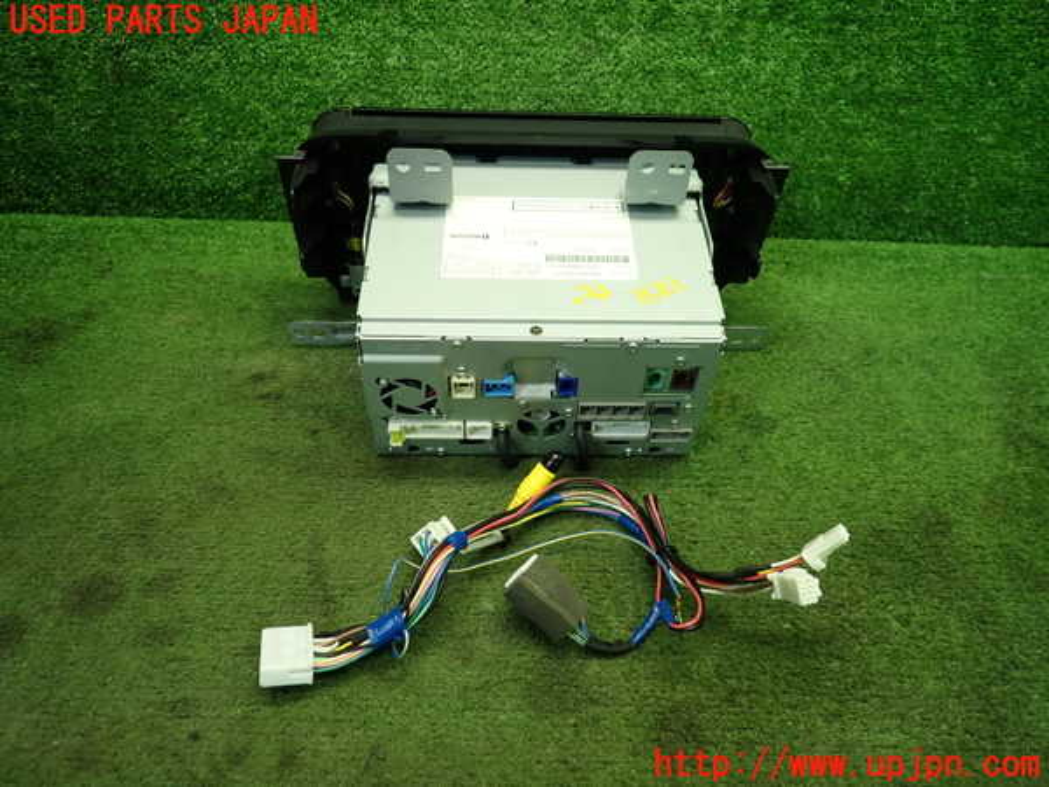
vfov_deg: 54.9
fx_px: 758
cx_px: 524
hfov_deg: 69.4
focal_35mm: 25
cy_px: 394
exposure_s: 1/60
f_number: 2
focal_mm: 4.5
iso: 200
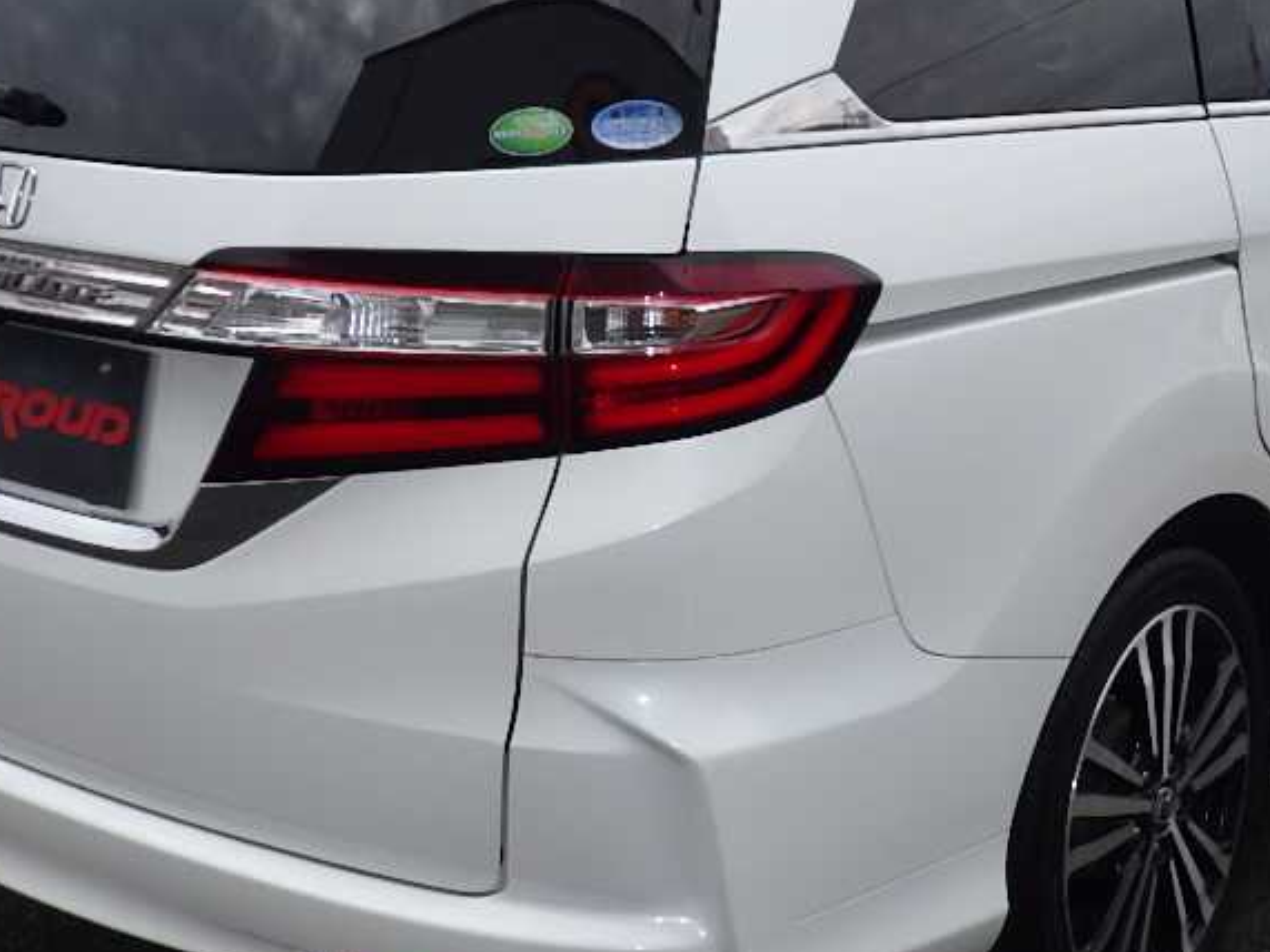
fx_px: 2238
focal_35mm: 61
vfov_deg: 23.9
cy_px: 345
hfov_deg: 31.6
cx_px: 752
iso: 125
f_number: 4.6
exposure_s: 1/400
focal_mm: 6.1
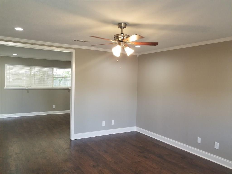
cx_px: 116
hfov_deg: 67.3
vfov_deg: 53.1
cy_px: 87
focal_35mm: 26
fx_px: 174
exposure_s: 1/120
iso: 250
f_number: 1.7
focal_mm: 4.25
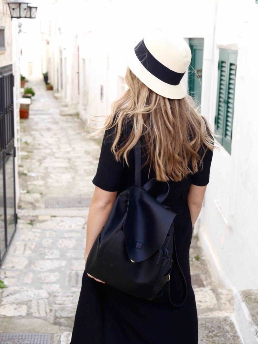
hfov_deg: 29.1
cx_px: 129
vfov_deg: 38.2
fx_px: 497
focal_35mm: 50
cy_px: 172
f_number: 3.2
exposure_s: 1/400
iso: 160
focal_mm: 25
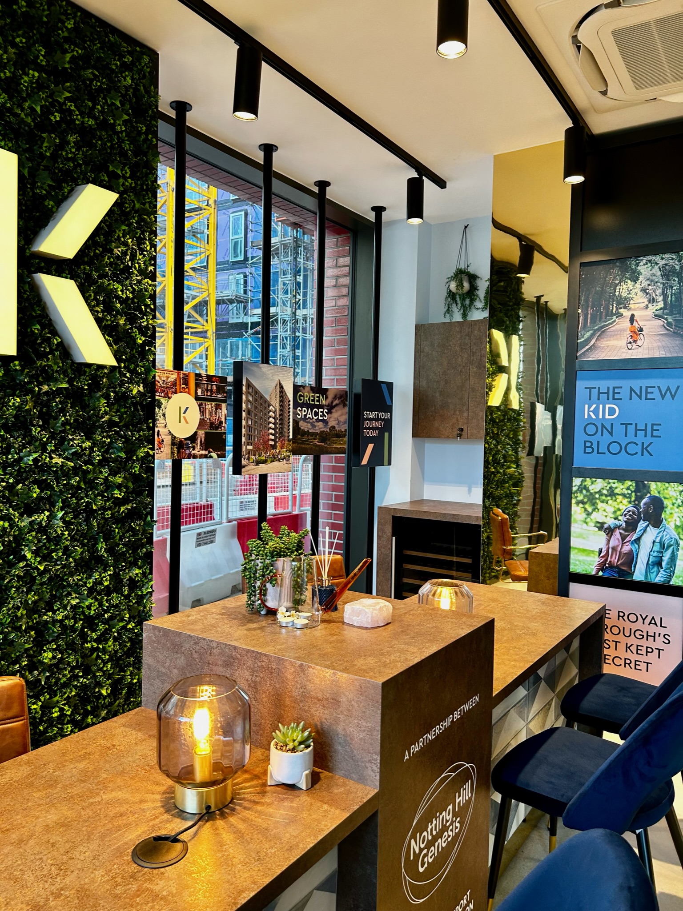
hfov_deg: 53.0
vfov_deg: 67.3
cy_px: 456
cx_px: 342
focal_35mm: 26
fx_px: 684
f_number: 1.5
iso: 100
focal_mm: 5.7
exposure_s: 1/100
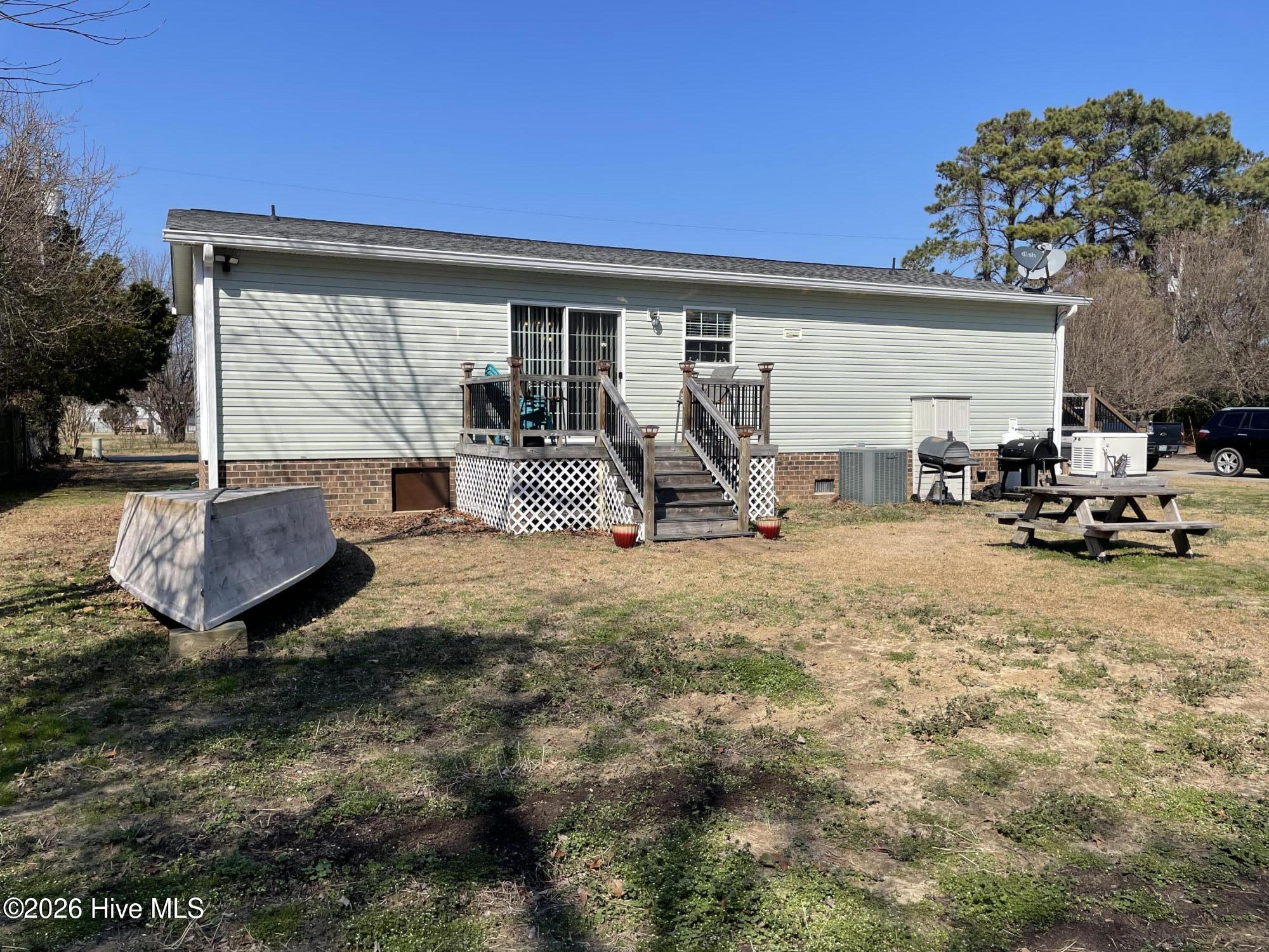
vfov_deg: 53.1
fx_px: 953
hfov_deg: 67.3
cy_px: 476
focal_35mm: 26
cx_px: 634
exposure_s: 1/4132
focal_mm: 4.2
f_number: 1.6
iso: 32
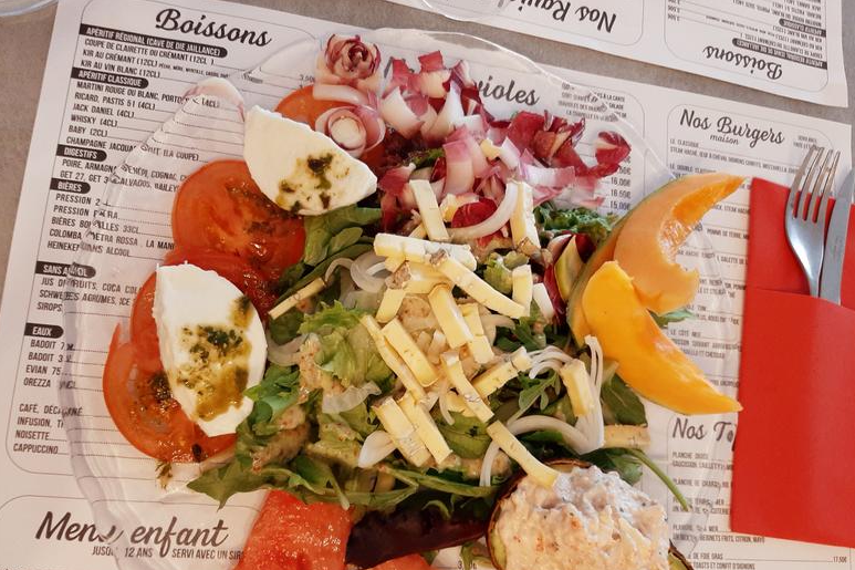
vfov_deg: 46.2
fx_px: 665
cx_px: 438
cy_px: 330
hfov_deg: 65.5
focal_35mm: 28
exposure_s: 1/50
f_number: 1.7
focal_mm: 3.93
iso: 100
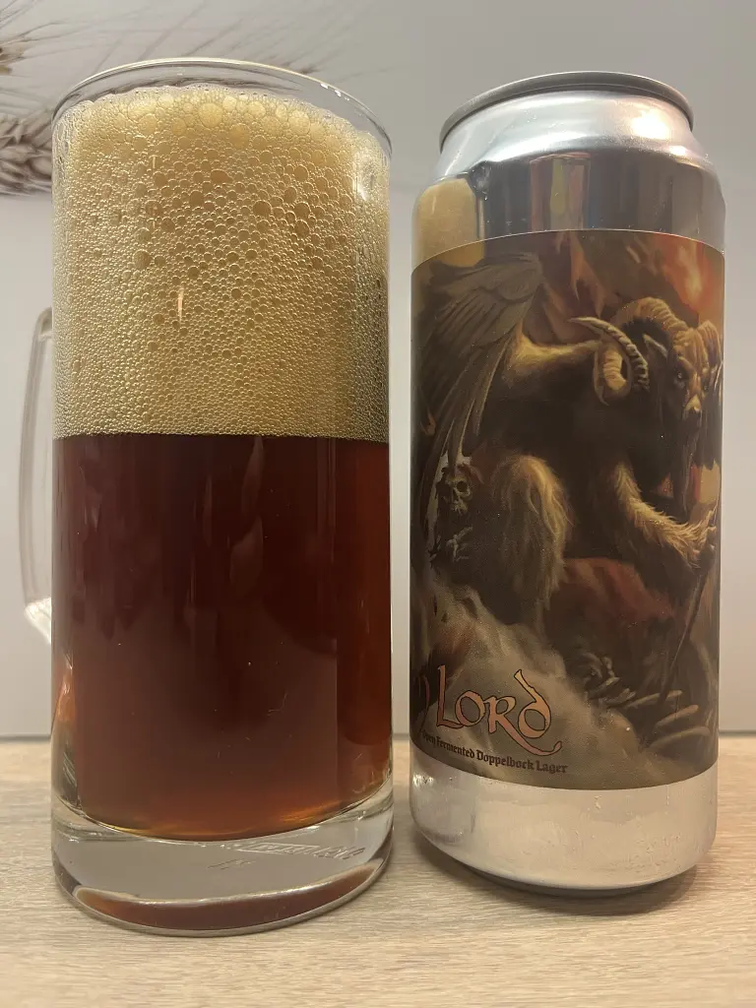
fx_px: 757
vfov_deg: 67.3
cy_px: 504
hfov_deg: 53.1
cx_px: 378
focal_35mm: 26
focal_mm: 5.1
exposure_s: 1/50
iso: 125
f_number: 1.6
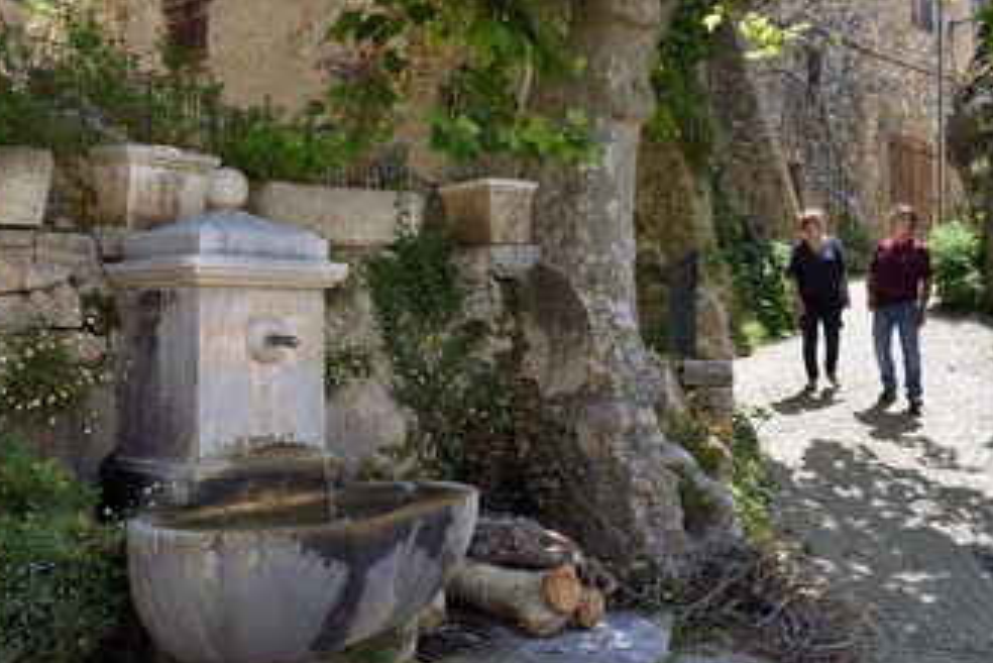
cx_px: 546
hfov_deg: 47.3
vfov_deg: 32.7
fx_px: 1131
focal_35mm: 41
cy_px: 324
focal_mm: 32
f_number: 9
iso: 200
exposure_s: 1/160
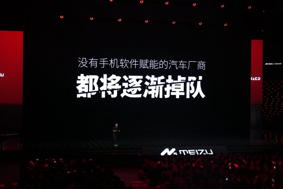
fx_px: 472
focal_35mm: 60
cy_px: 94
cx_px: 142
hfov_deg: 33.4
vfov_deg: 22.6
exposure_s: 1/125
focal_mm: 60
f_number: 5.6
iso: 1600
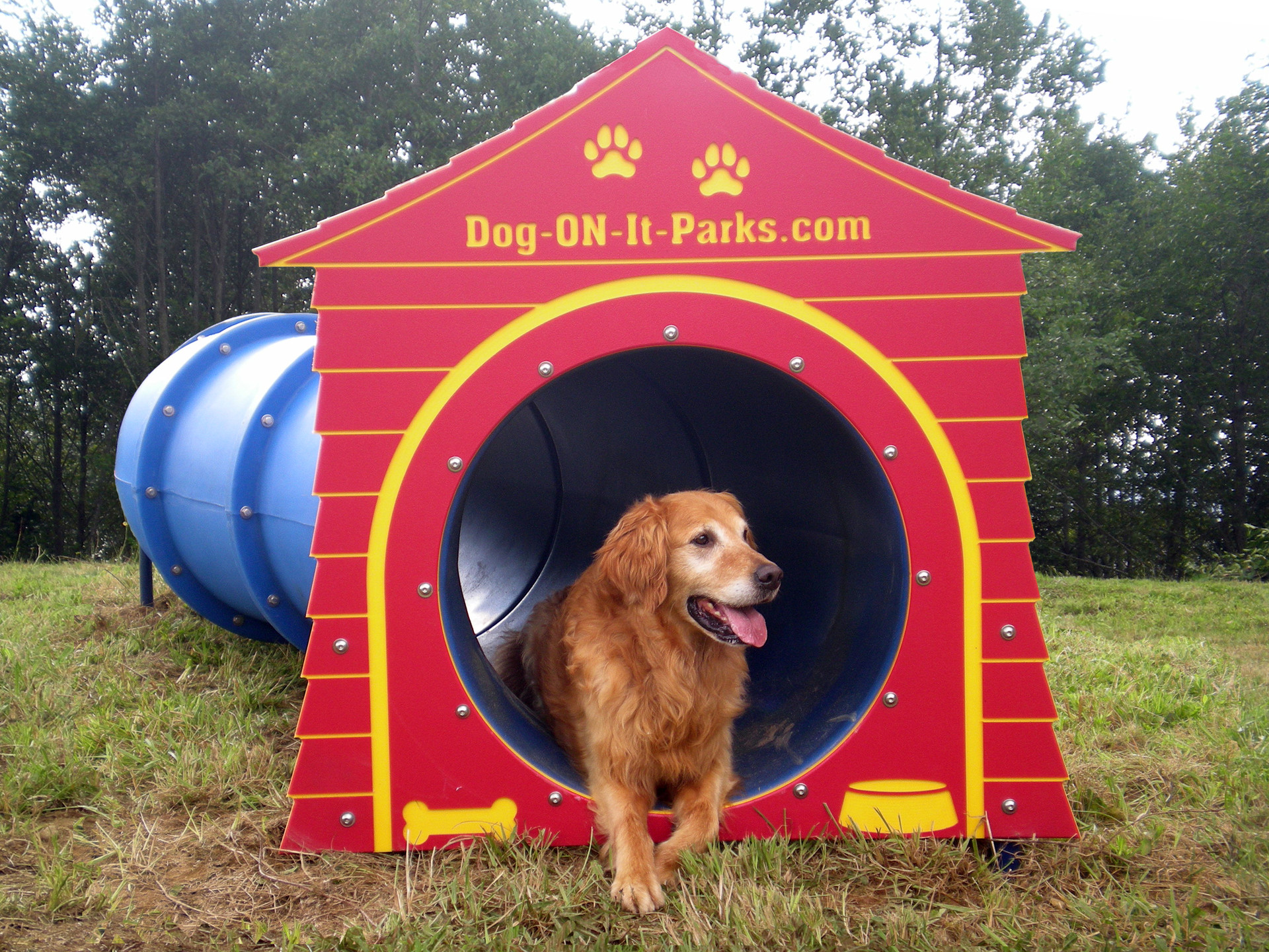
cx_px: 634
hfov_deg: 34.3
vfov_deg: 26.1
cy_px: 476
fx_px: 2053
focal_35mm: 56
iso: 50
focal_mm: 9.3
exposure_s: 1/69.8
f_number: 3.9
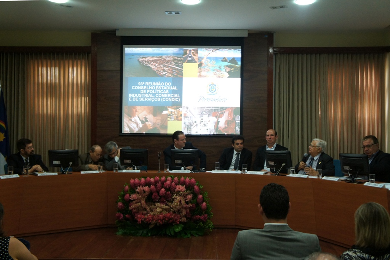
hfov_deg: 49.5
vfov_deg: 34.2
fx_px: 423
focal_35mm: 39
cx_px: 195
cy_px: 130
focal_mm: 26
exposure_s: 1/100
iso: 1600
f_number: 4
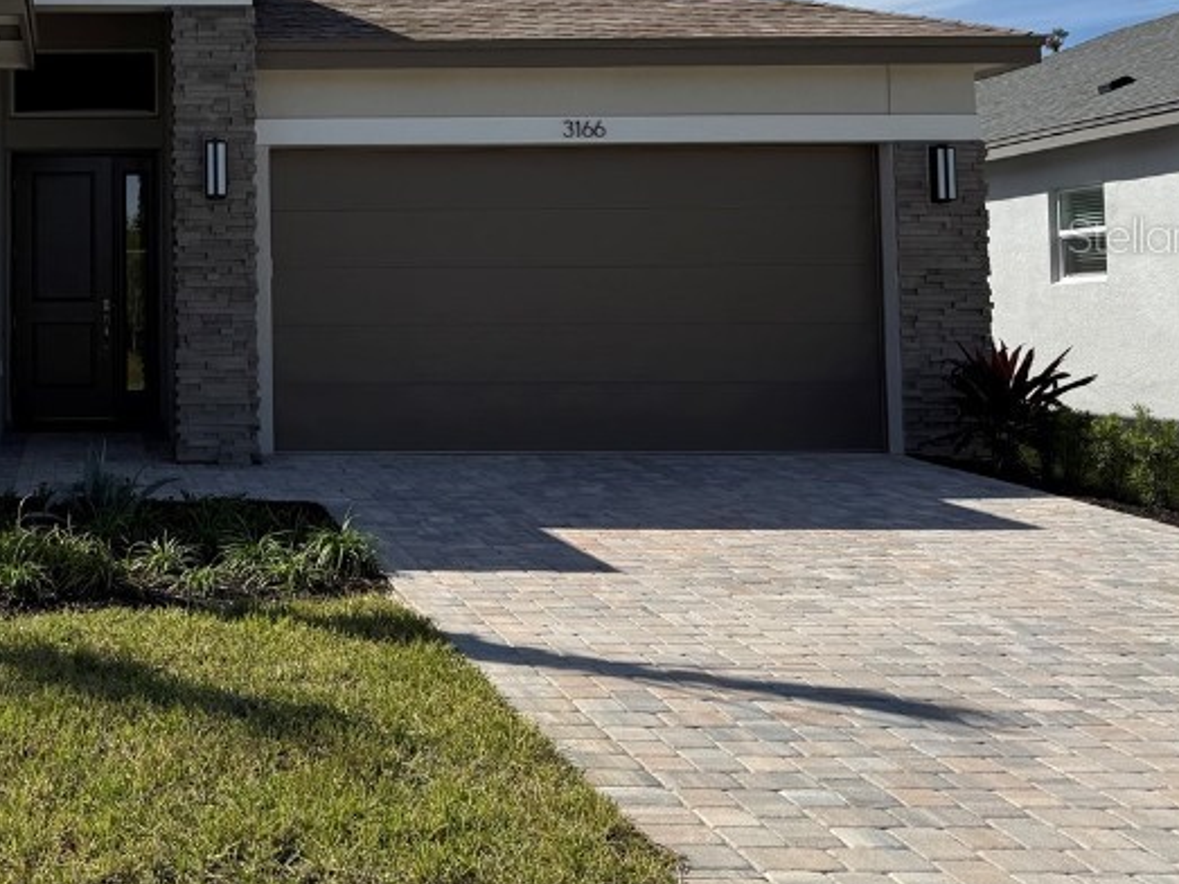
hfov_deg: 37.8
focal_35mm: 47
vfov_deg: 30.4
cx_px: 126
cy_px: 235
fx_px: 1600
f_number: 1.78
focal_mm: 6.76
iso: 80
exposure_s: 1/6173
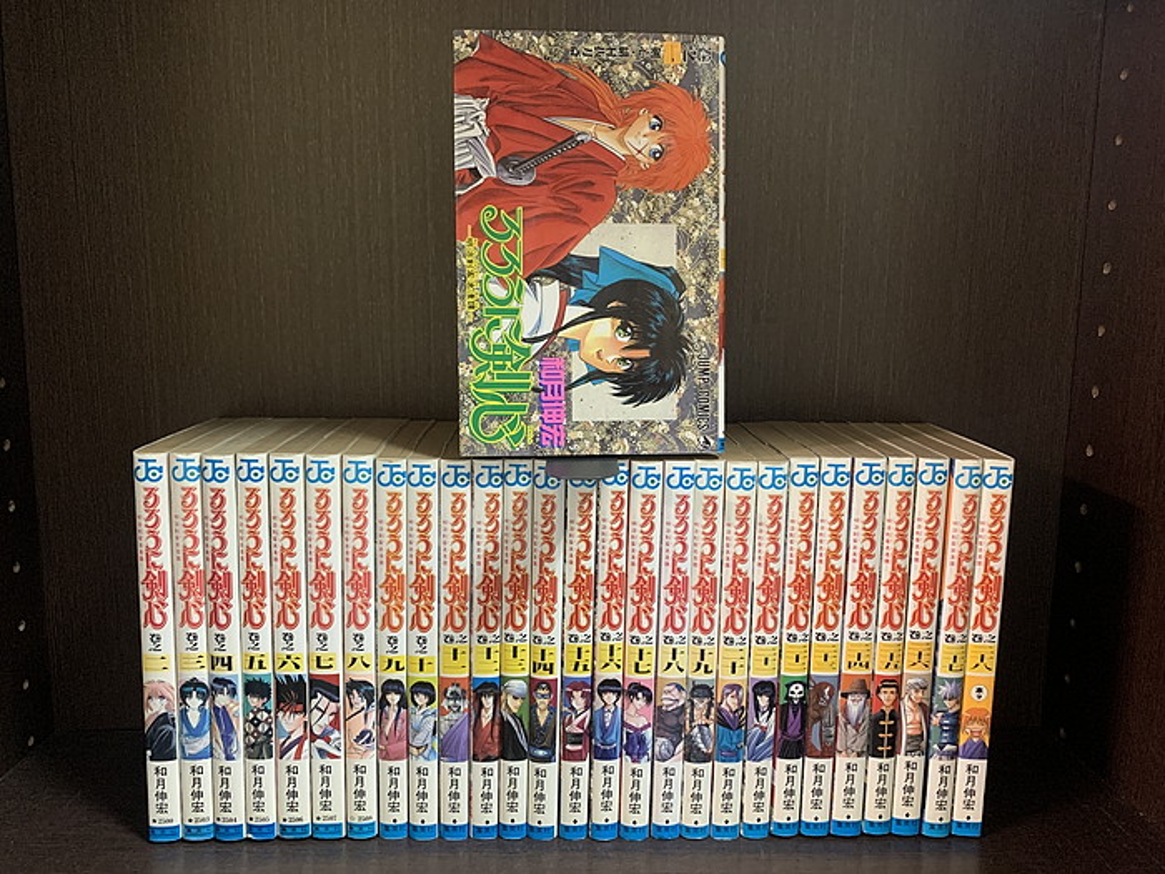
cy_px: 437
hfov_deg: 67.3
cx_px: 582
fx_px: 875
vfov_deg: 53.1
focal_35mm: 26
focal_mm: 4.25
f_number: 1.8
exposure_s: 1/33
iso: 320
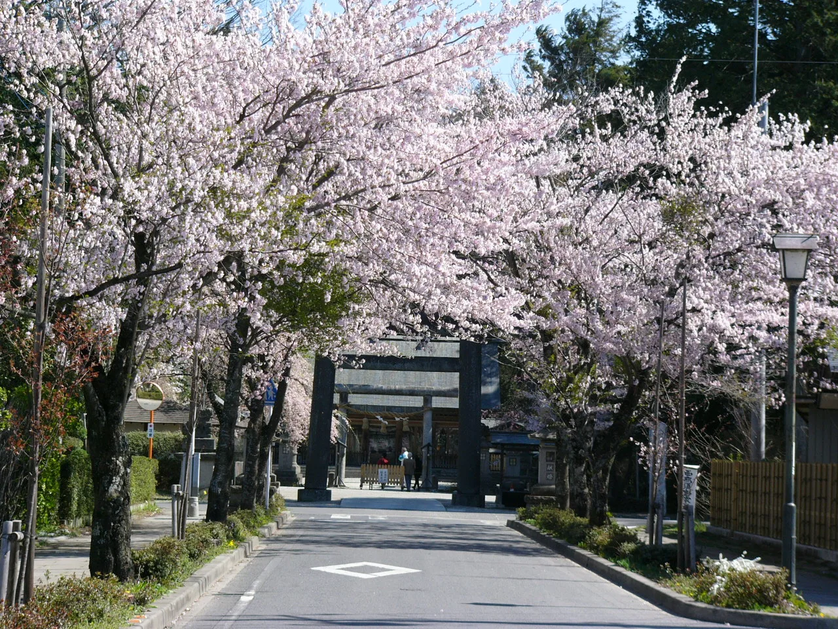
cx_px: 419
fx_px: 2953
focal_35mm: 122
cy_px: 314
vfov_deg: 12.1
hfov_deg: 16.1
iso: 50
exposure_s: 1/320
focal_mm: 20.2
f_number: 4
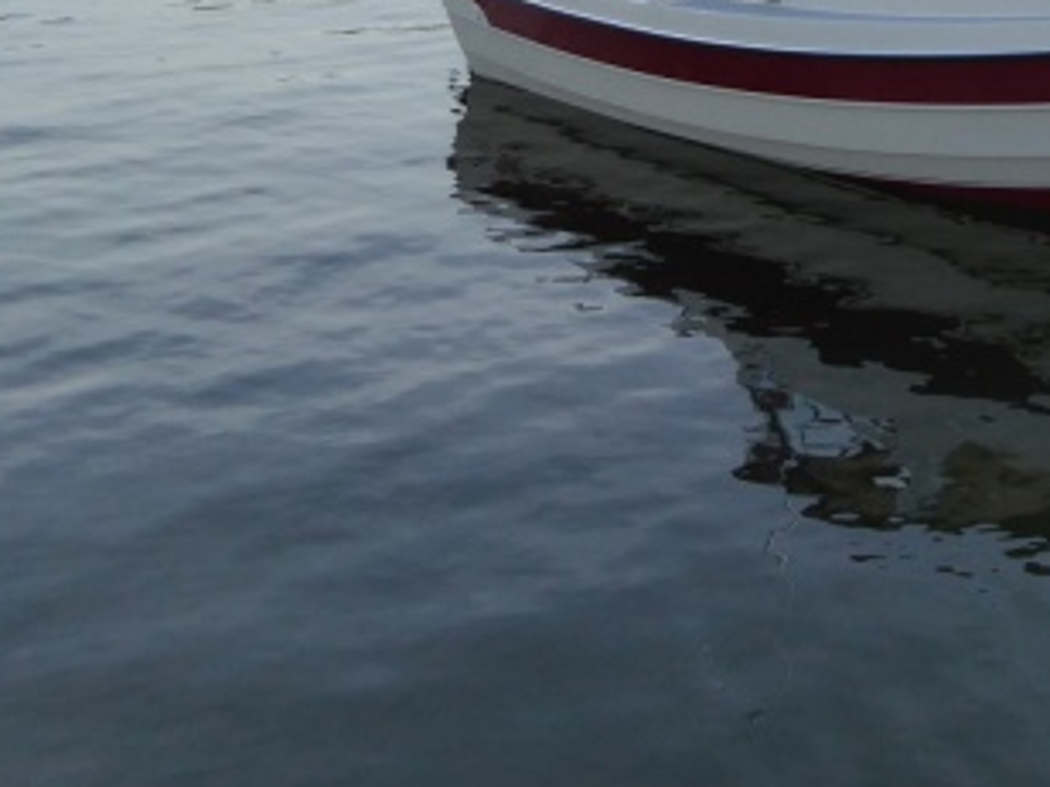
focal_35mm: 65
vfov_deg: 21.9
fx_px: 1972
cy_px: 24
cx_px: 1210
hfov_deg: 26.9
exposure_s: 1/1000
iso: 160
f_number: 3.3
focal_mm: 4.3
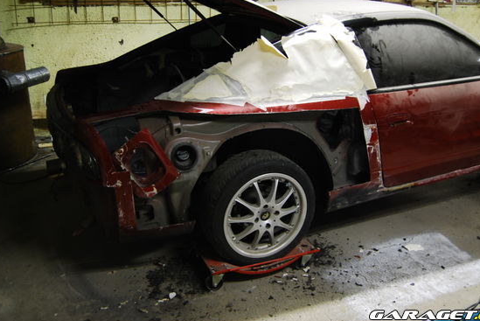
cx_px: 240
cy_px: 136
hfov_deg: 54.4
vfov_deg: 37.8
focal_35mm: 35
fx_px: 467
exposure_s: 1/10
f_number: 4
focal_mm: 20
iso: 800
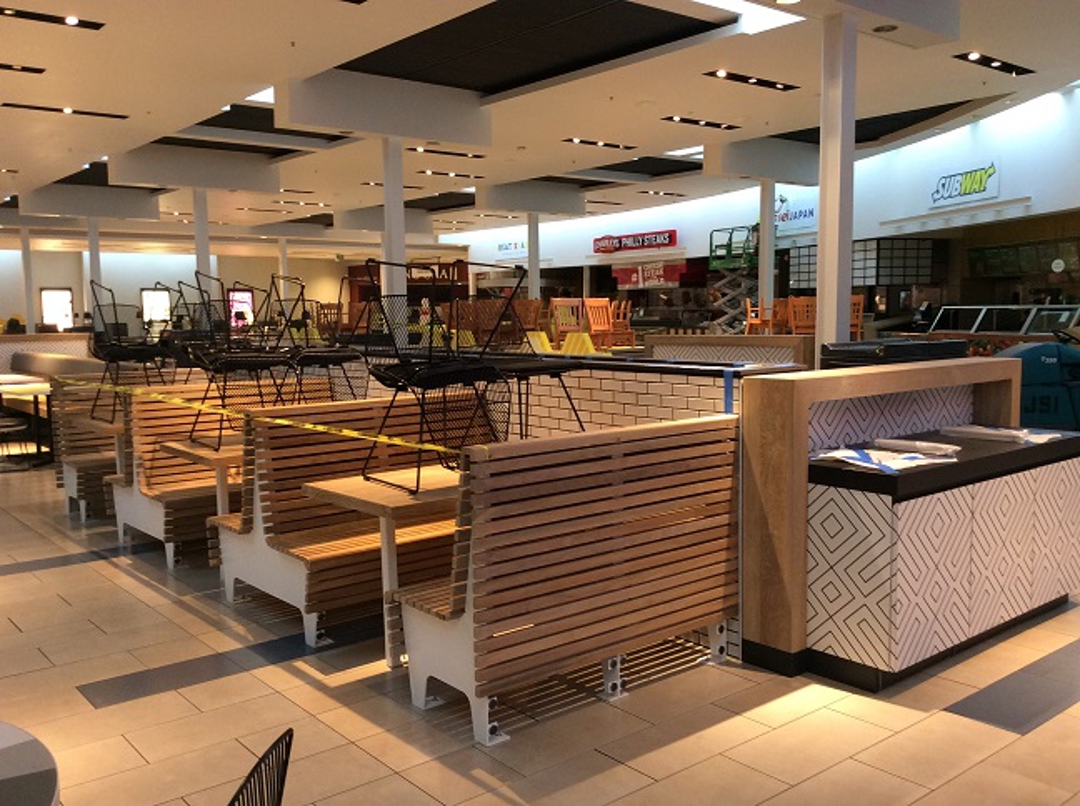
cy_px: 403
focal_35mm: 32
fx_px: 997
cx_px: 540
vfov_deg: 44.1
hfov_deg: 56.9
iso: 80
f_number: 2.4
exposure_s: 1/24
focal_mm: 3.3
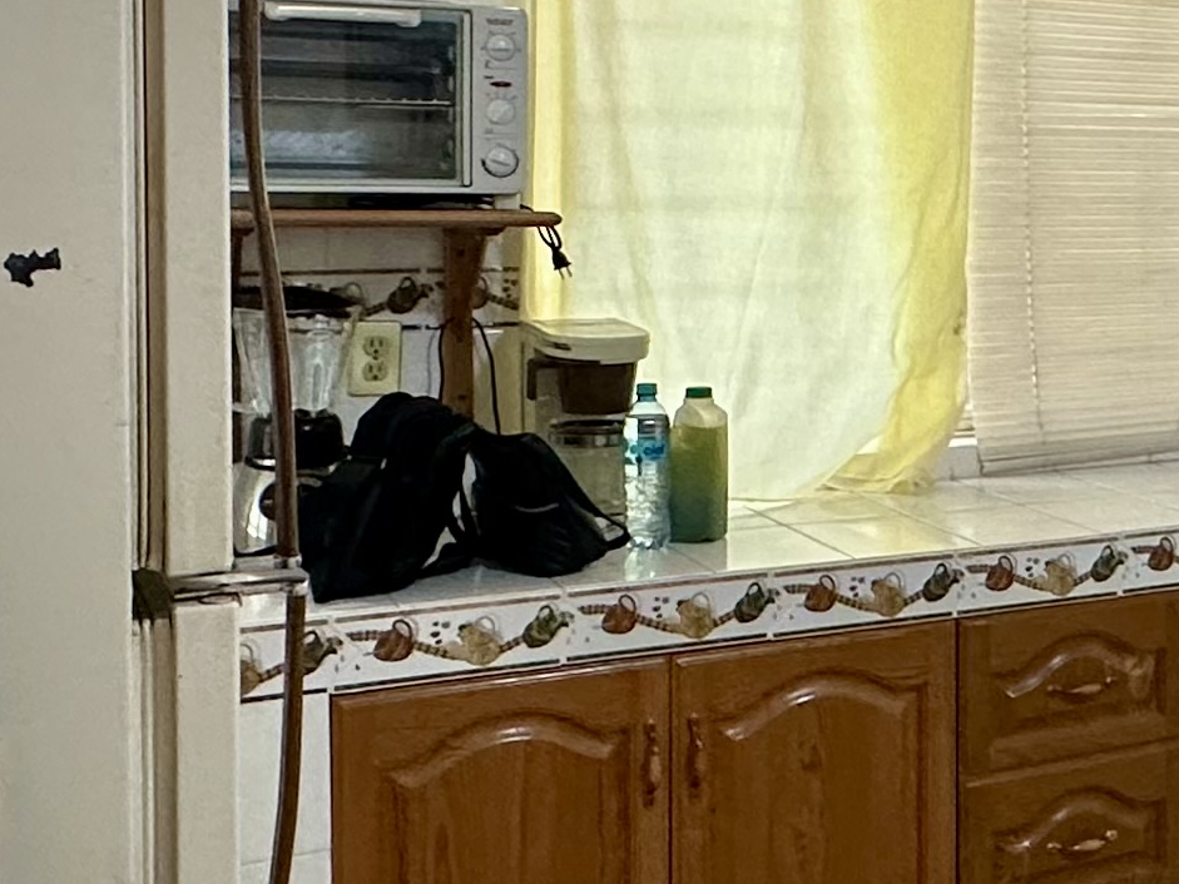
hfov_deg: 28.3
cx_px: 1397
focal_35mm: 60
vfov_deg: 24.1
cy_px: 217
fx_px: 2044
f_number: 2.2
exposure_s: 1/120
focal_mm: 2.22
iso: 250
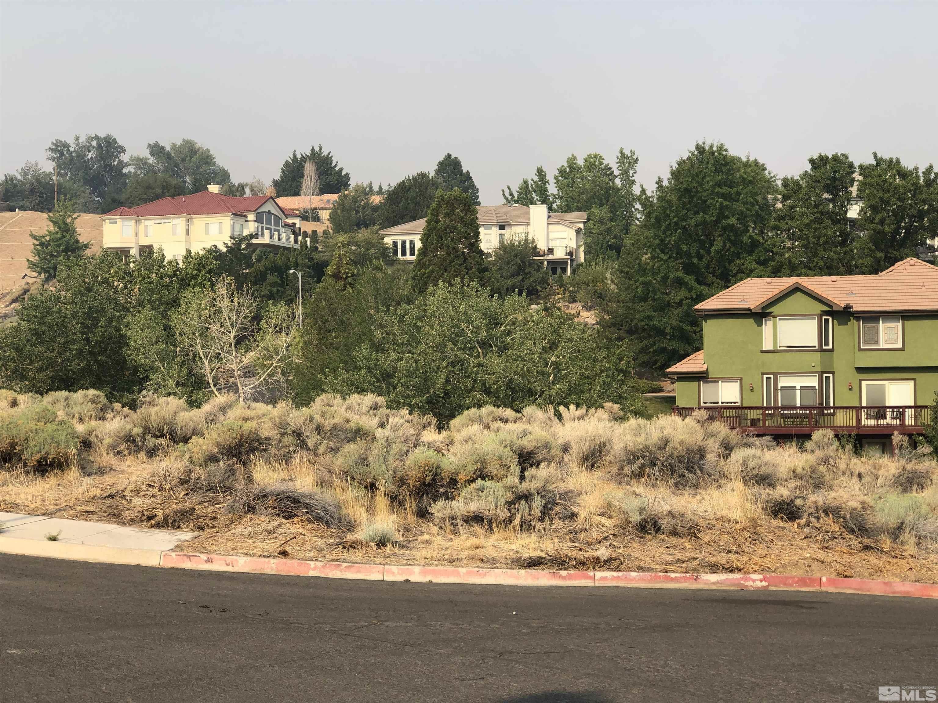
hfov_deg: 33.8
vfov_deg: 25.7
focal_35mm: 57
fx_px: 1545
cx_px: 469
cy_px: 352
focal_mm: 6.6
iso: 20
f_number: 2.8
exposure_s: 1/631
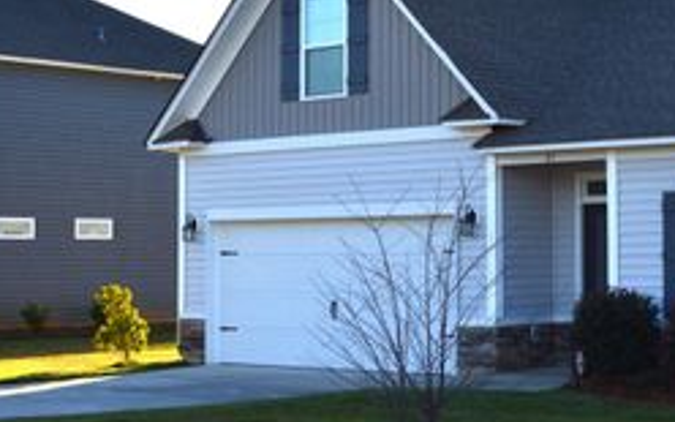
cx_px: 653
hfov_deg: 24.8
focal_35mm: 80
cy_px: 142
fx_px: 1472
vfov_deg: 16.3
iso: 400
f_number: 10
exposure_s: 1/250
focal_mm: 26
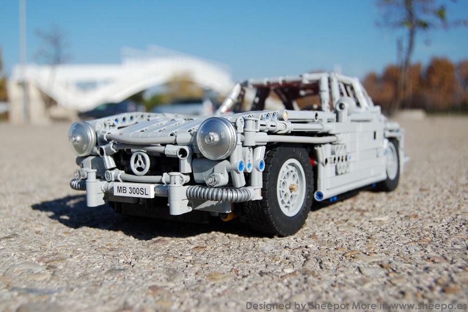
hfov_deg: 53.1
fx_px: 468
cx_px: 234
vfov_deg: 36.9
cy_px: 156
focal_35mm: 36
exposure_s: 1/1600
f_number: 4
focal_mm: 24
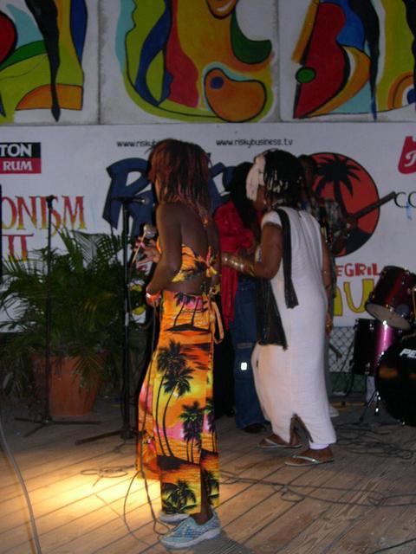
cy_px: 277
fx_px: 753
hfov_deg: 30.9
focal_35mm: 47
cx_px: 208
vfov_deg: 40.4
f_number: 3.1
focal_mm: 10.1
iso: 226
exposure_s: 1/60
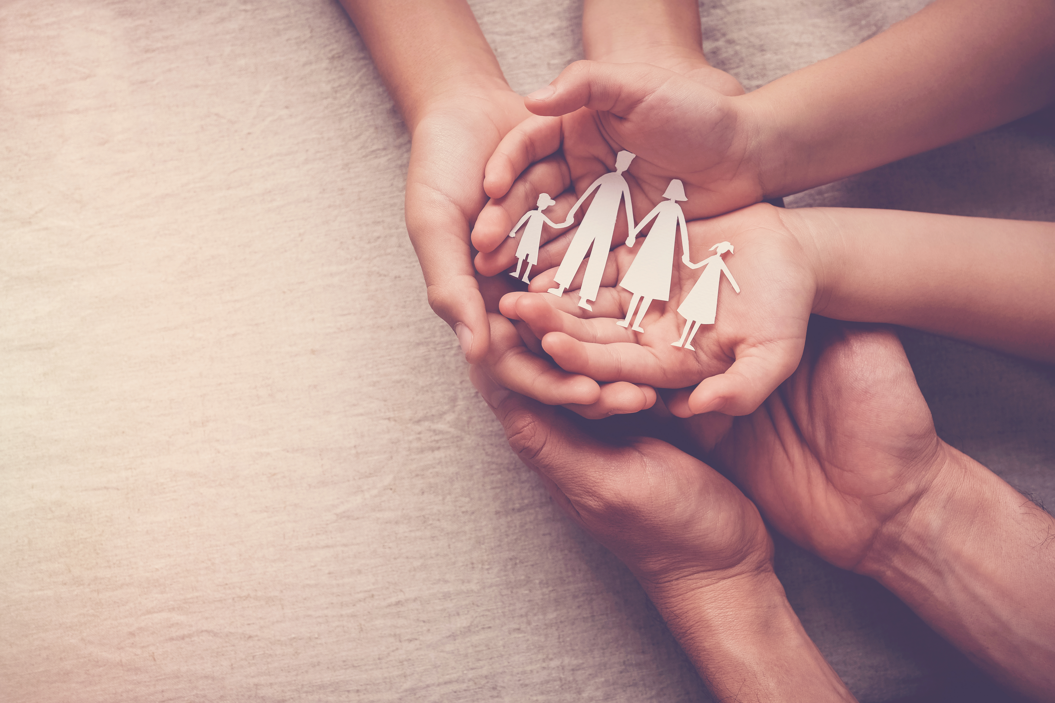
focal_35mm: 35
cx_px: 528
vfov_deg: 37.9
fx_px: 1026
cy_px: 352
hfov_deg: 54.4
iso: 250
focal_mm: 23.4
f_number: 4
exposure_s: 1/140
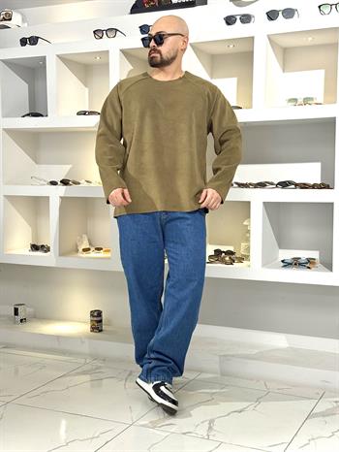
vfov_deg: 39.6
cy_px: 226
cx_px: 170
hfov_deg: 30.3
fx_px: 626
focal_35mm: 48
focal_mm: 6.76
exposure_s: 1/100
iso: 100
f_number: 1.78
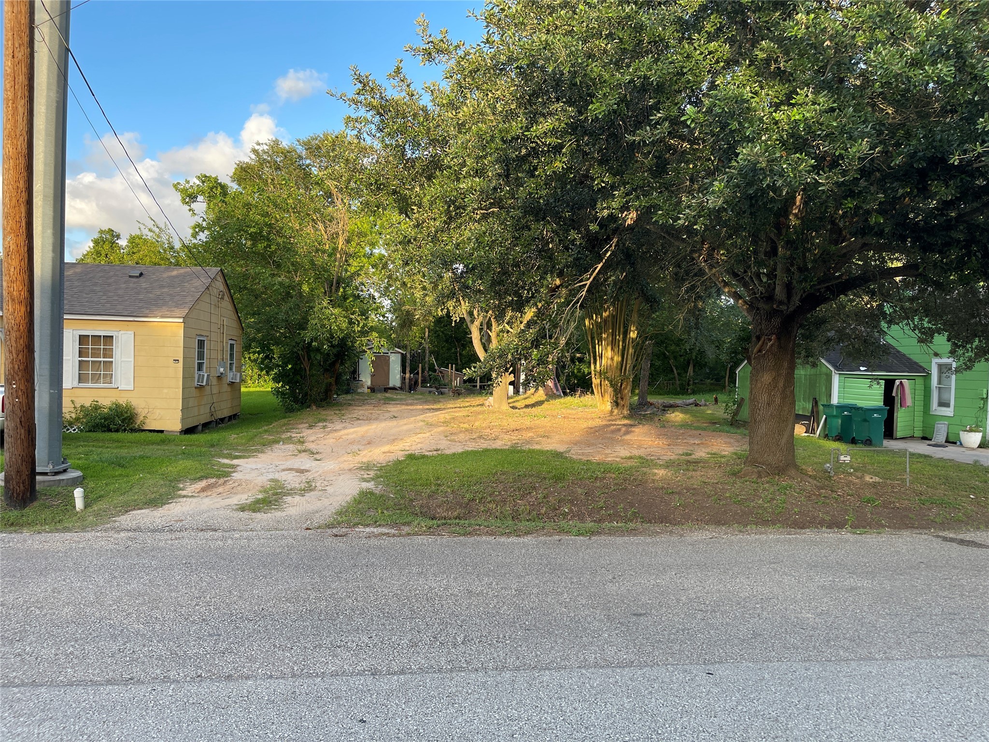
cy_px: 371
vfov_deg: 54.9
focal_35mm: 25
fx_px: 714
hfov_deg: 69.4
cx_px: 494
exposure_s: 1/289
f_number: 1.6
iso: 32
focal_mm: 5.1
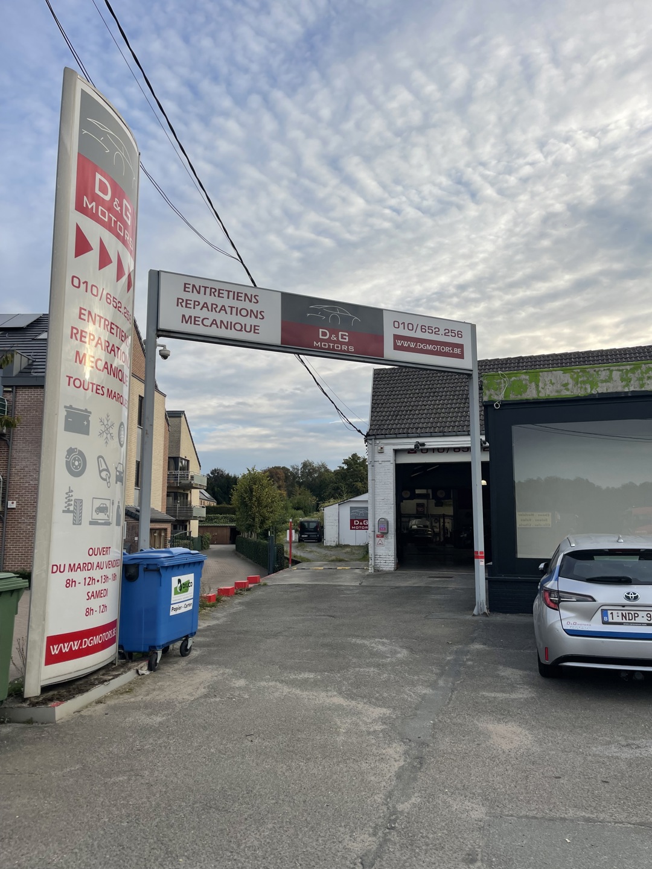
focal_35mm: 25
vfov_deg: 69.4
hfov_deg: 54.9
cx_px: 326
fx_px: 628
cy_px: 434
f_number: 1.6
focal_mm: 5.1
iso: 32
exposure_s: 1/2387
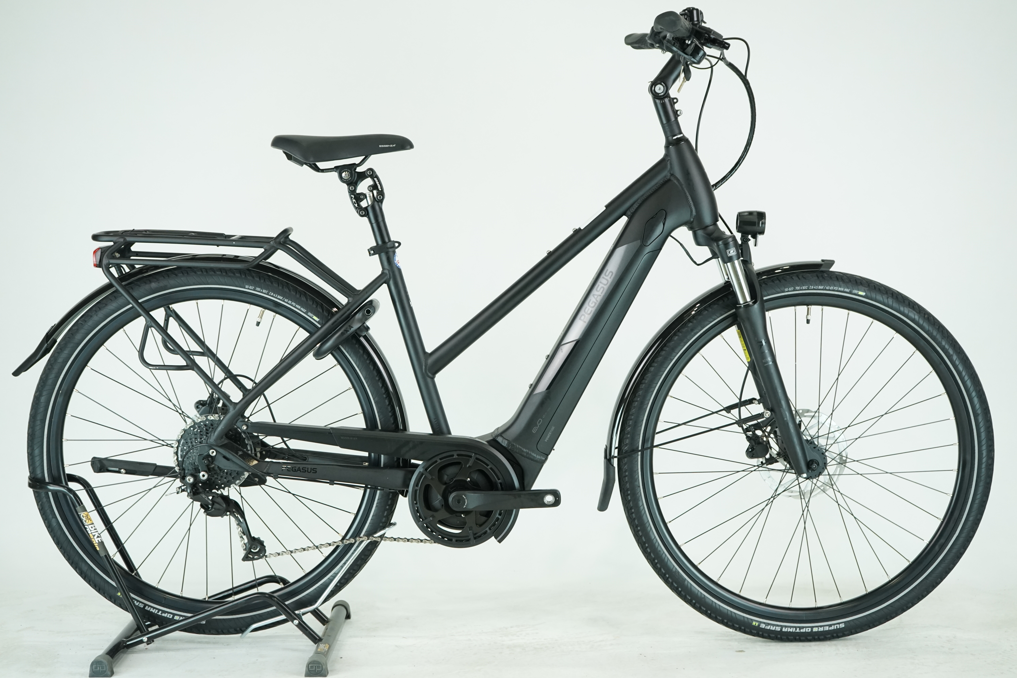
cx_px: 508
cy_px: 339
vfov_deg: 24.6
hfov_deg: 36.2
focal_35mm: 55
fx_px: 1554
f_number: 5.6
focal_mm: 55
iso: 1600
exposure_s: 1/200
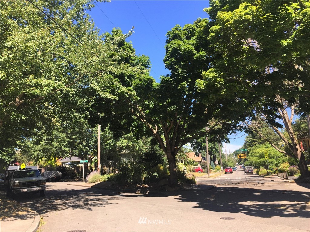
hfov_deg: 61.7
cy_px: 116
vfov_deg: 48.2
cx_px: 155
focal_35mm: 29
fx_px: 260
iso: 32
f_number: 2.2
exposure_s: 1/1199
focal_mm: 4.15
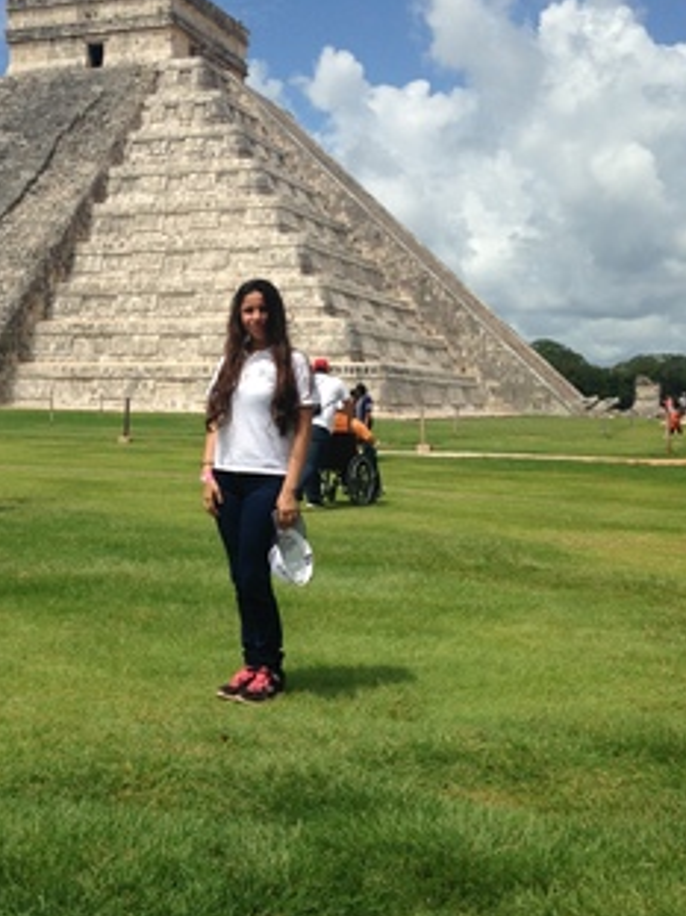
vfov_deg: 37.5
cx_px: 230
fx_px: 1349
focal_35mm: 51
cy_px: 412
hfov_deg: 28.4
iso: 50
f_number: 2.4
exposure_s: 1/2857
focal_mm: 4.12
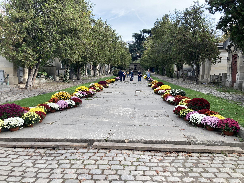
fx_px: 197
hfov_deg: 63.4
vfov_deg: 49.7
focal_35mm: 28
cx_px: 122
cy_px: 92
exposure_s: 1/382
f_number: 1.8
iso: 20
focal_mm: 3.99
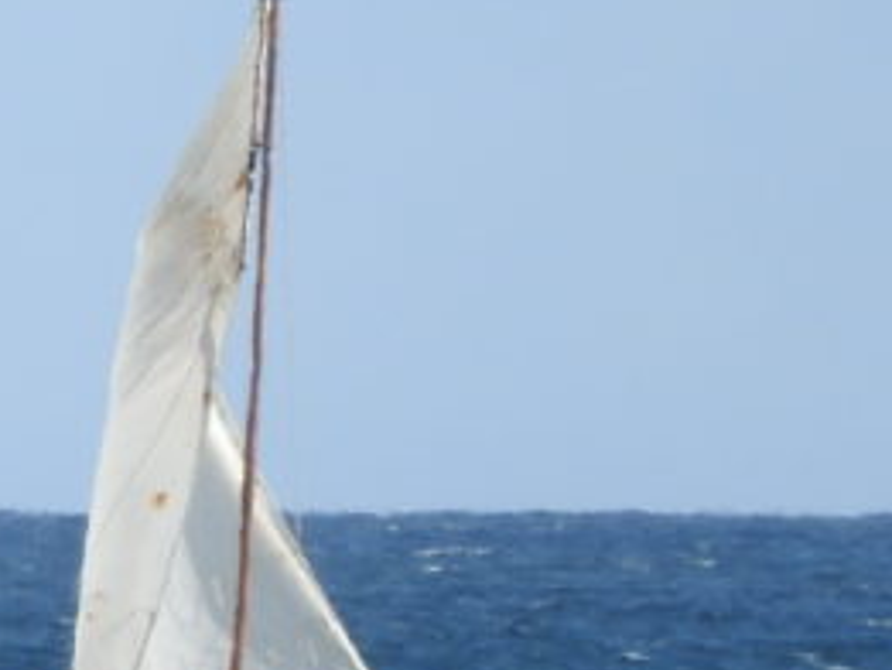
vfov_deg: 0.3
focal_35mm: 4704
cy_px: 256
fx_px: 121270
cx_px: -253
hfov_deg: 0.4
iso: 100
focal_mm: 215
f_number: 6
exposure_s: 1/500
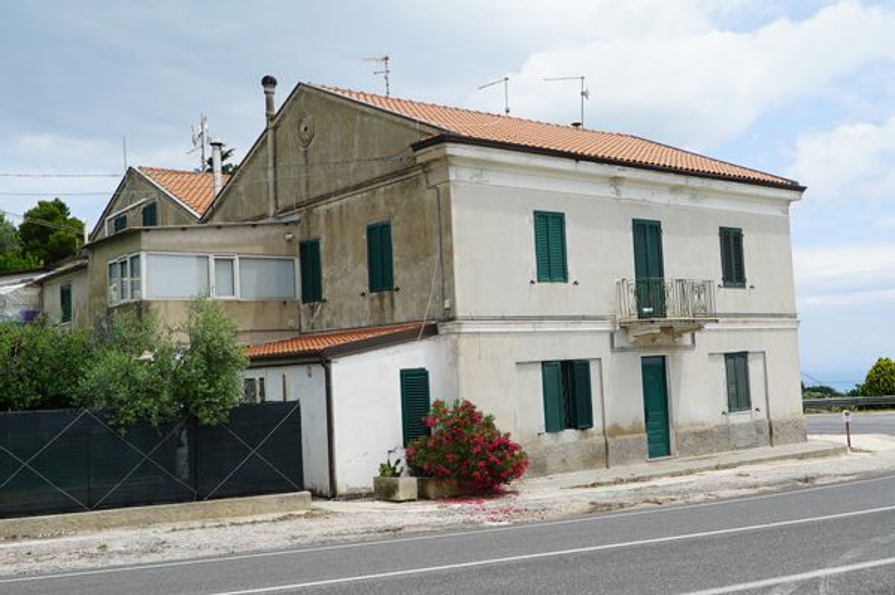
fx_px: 919
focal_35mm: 37
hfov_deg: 51.9
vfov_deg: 35.9
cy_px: 298
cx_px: 448
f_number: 10
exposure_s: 1/160
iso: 100
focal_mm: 25
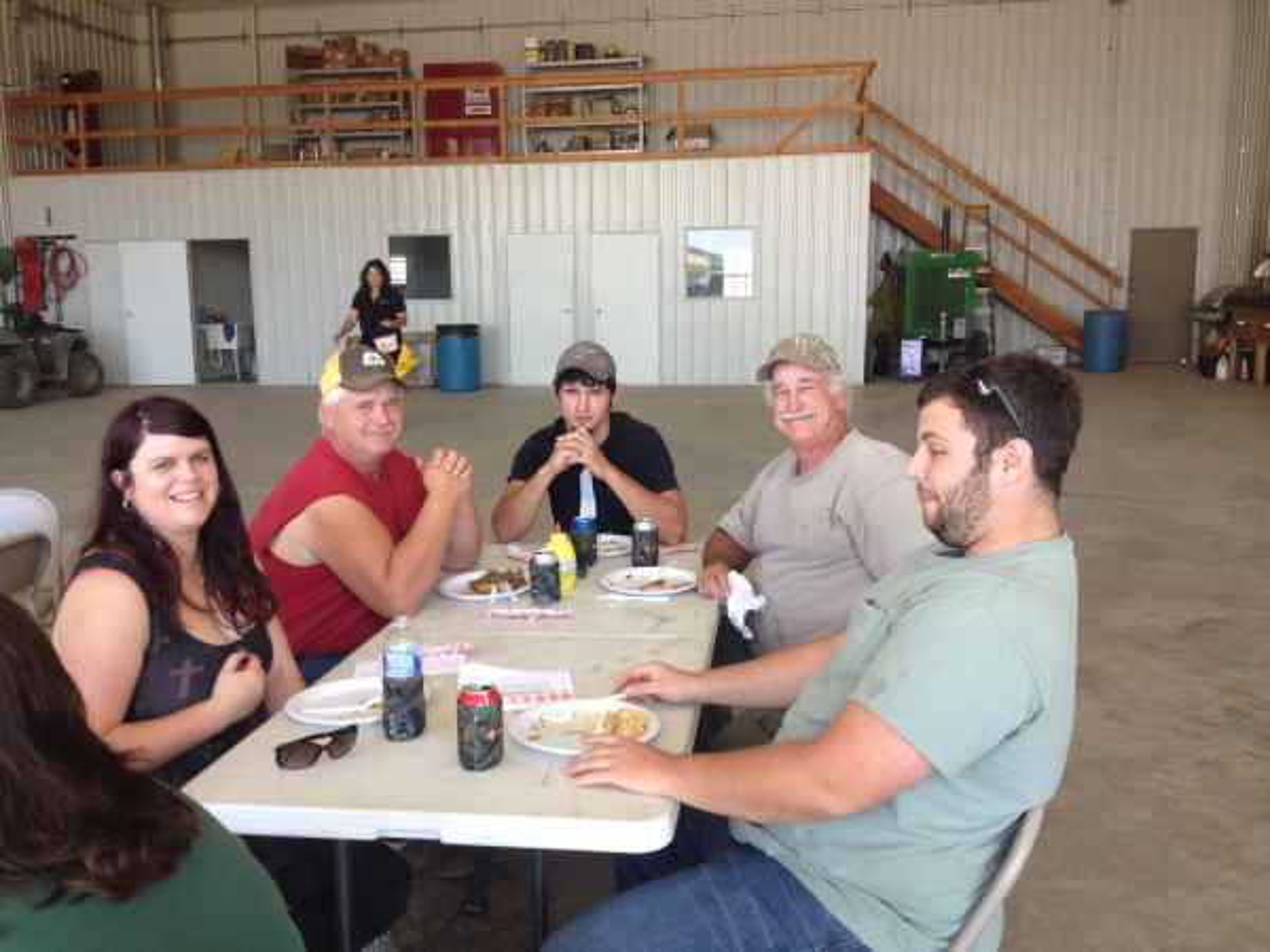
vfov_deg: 40.7
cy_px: 476
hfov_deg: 52.6
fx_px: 1284
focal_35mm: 35
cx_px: 635
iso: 80
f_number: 2.4
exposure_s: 1/120
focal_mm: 4.28
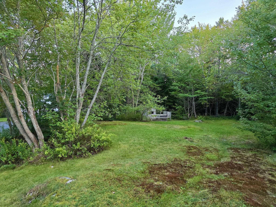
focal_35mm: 23
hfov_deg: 73.9
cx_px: 138
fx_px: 183
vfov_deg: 58.9
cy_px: 104
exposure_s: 1/180
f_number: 1.7
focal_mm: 6.3
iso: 250
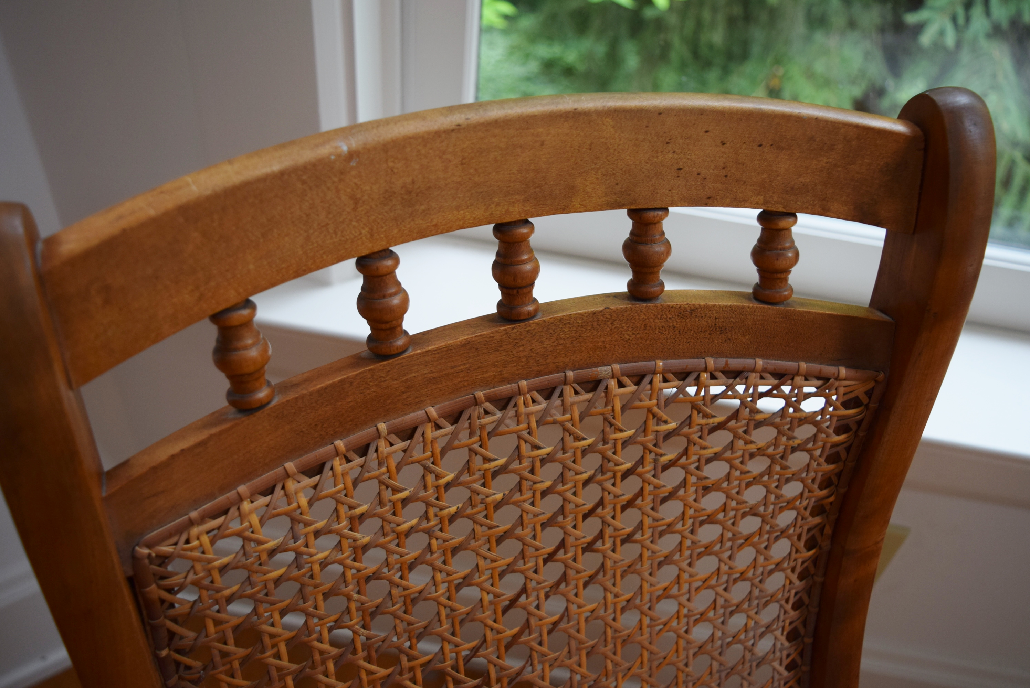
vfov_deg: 41.8
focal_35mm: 32
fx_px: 902
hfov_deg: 59.5
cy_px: 344
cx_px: 515
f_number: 4
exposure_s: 1/80
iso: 400
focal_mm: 21
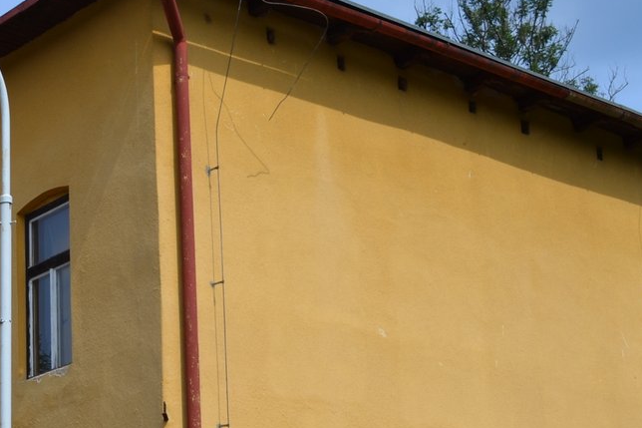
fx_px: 1462
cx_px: -32
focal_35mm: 82
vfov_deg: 16.4
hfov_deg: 23.5
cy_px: 407
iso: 100
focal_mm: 22
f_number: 8
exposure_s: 1/250
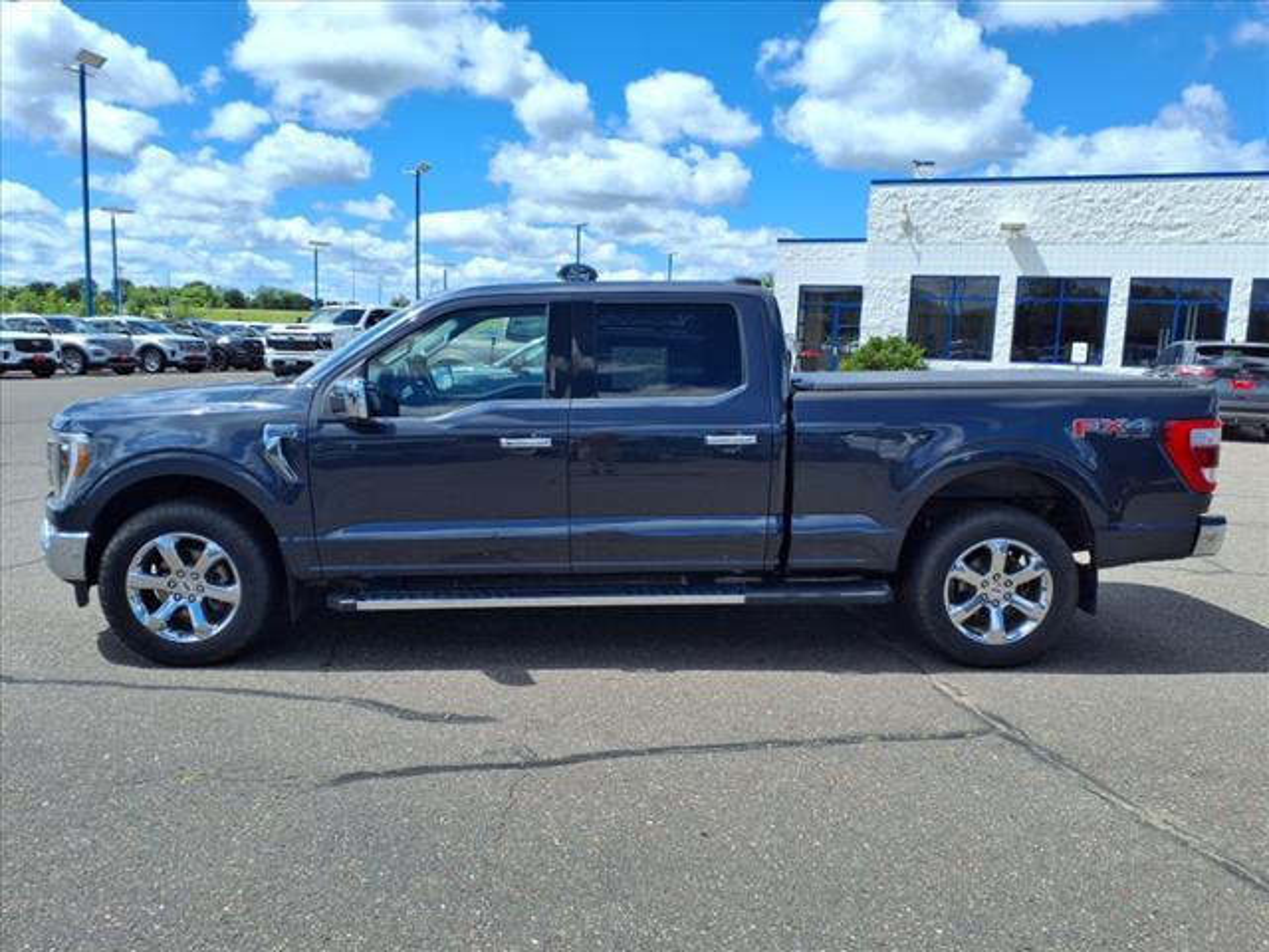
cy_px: 476
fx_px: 990
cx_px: 634
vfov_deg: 51.4
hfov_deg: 65.3
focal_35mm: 27
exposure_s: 1/2000
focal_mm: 3.58
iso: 40
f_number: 1.9
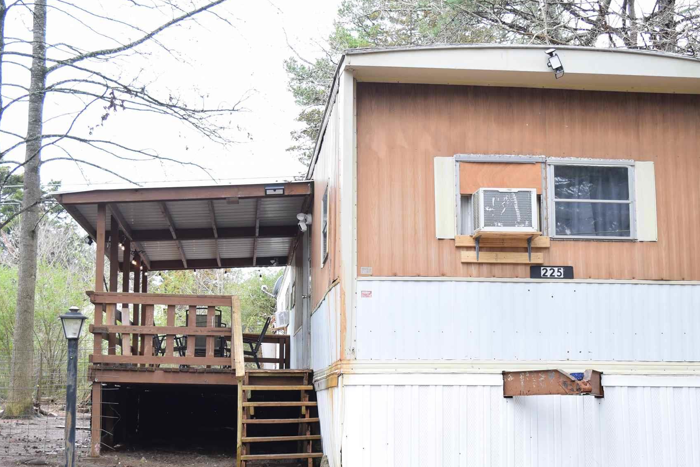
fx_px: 1050
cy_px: 306
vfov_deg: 24.9
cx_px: 336
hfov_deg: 36.9
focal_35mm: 54
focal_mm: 20
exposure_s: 1/80
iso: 100
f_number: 4.5
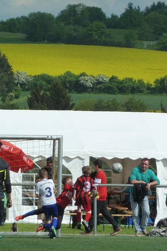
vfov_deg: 4.5
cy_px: 137
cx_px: 90
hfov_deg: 3.0
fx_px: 3226
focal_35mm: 463
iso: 125
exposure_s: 1/640
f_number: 5.6
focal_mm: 49.2
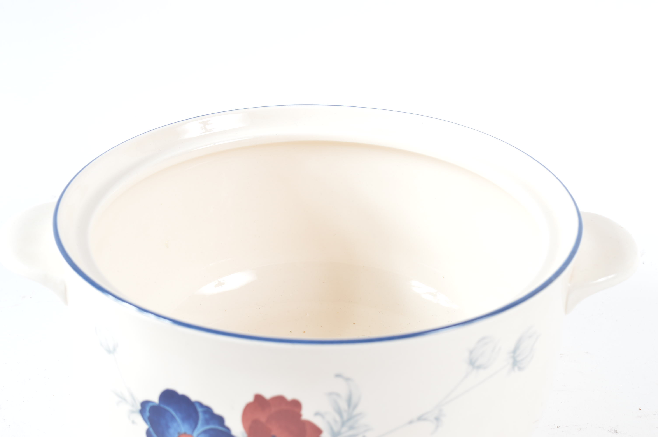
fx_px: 1041
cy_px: 218
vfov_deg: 23.7
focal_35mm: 57
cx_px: 329
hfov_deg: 35.1
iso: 100
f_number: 11
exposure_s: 1/100
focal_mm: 38
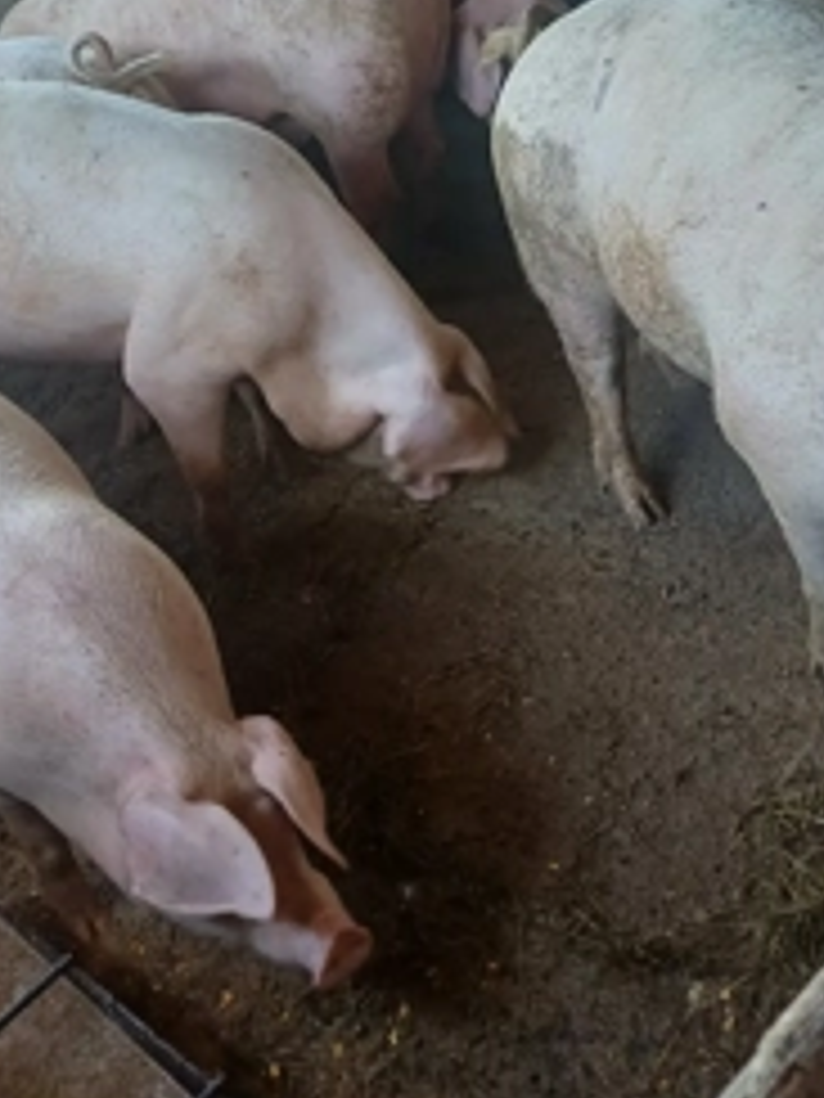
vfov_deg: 45.6
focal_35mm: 41
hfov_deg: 35.0
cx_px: 333
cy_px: 454
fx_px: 1301
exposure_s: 1/50
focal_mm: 4.65
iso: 200
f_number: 1.8
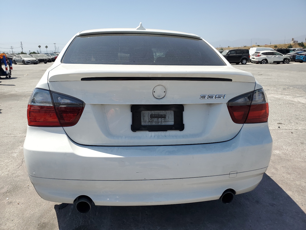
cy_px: 115
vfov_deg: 53.1
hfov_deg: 67.3
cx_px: 153
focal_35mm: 26
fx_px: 230
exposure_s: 1/3333
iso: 50
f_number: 1.5
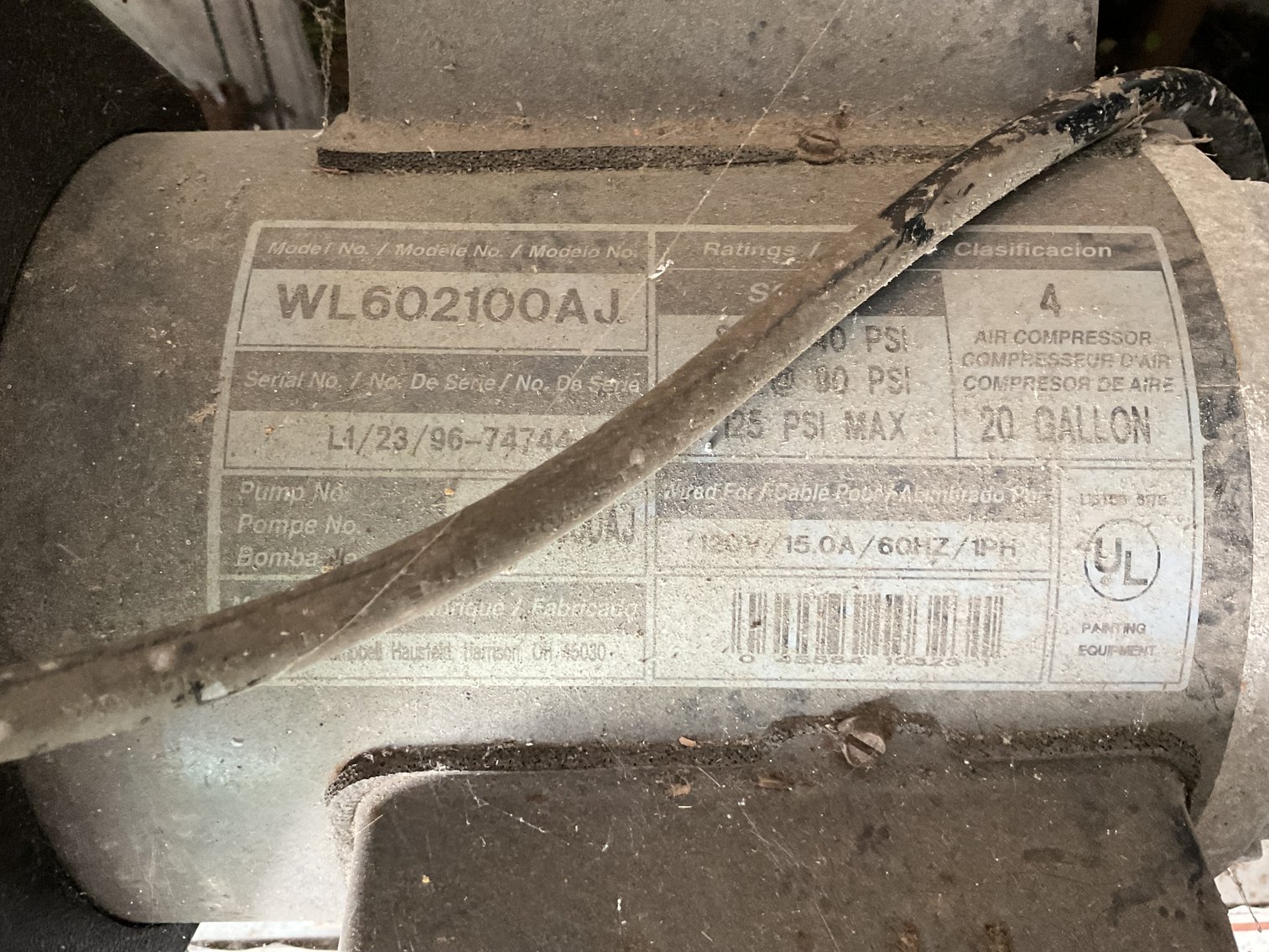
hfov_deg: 61.7
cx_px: 634
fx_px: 1063
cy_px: 476
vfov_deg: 48.2
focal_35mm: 29
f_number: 1.8
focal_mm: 3
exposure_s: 1/30
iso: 320
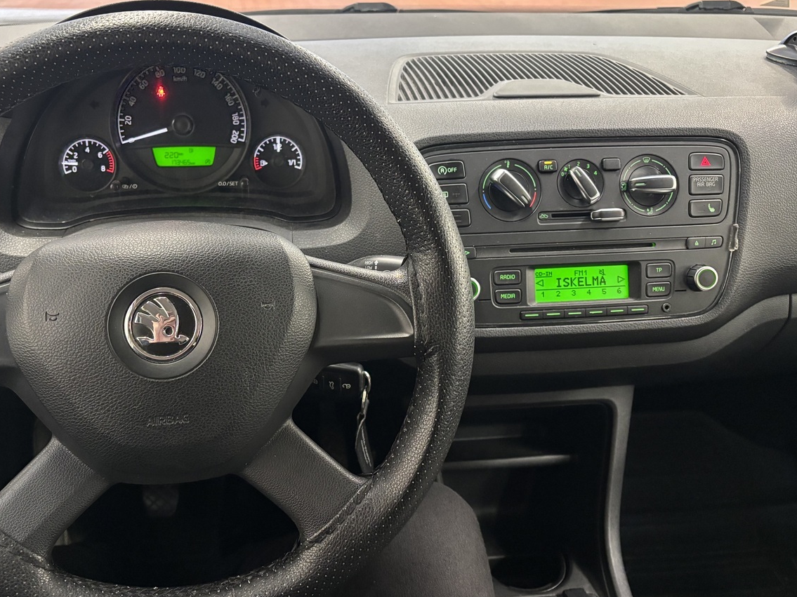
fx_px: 760
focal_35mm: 33
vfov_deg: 42.9
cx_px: 316
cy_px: 268
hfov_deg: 54.9
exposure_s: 1/33
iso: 500
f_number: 1.6
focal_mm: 5.96
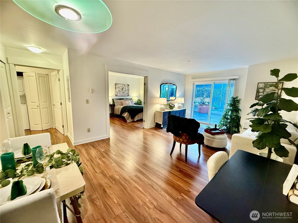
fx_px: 121
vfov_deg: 85.7
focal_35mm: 14
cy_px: 112
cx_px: 149
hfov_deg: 102.1
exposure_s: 1/60
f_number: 2.2
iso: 640
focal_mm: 2.22
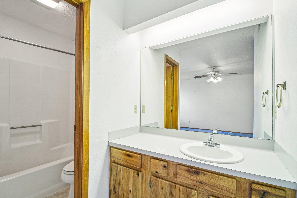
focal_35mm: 15
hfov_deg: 100.4
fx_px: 124
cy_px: 99
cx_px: 148
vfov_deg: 77.3
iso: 400
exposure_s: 1/20
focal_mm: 10
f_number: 8
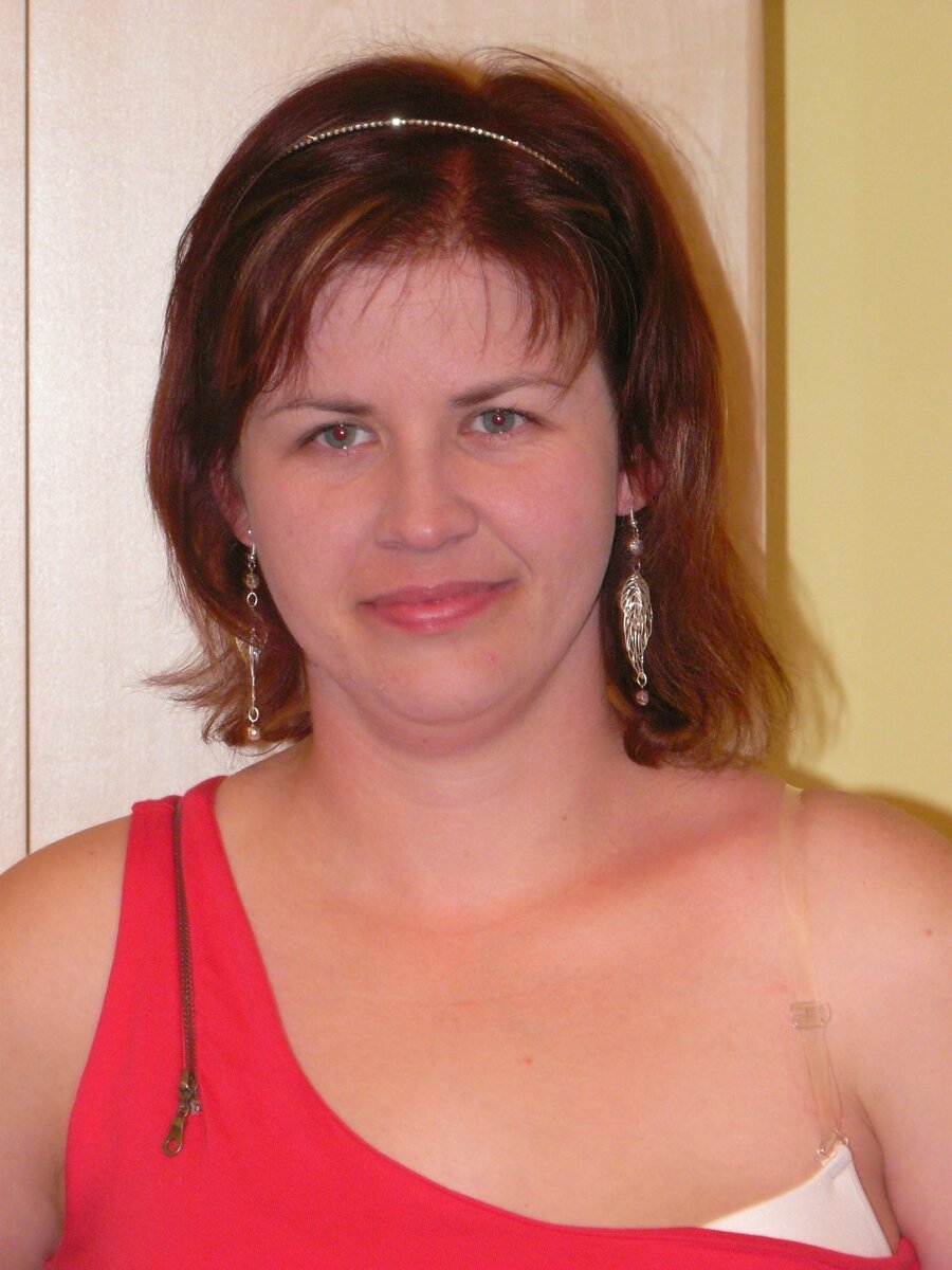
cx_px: 476
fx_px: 6967
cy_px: 635
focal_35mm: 190
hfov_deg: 7.8
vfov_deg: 10.4
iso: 400
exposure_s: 1/8
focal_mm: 31.3
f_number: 3.6
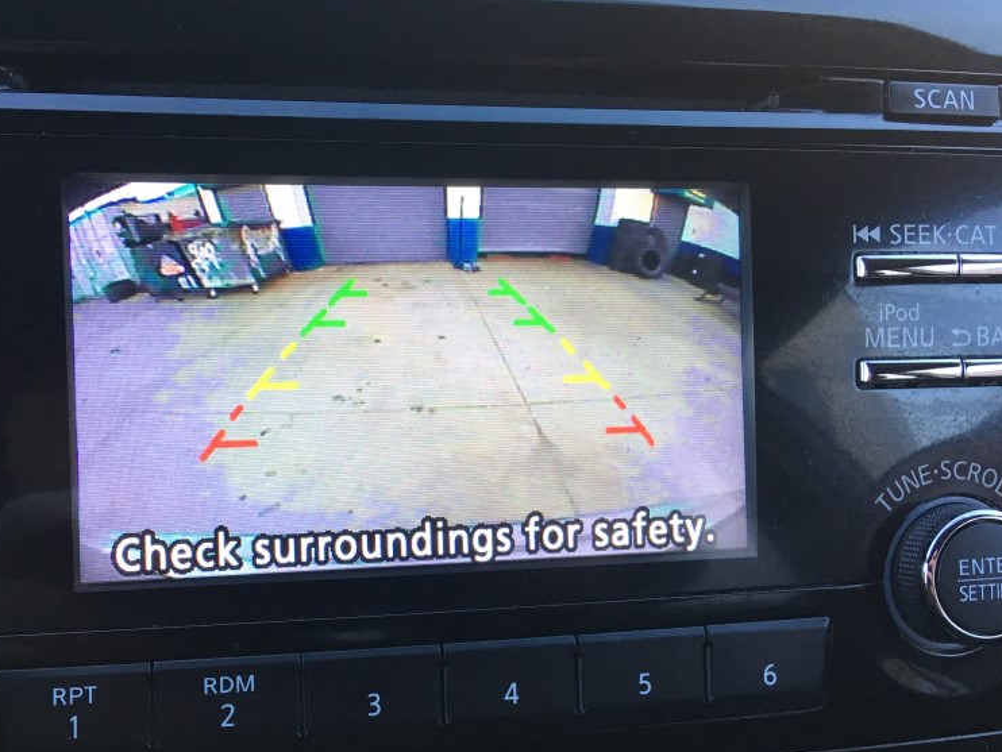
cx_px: 455
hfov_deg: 46.7
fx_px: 1158
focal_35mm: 40
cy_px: 443
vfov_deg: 35.9
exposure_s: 1/30
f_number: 2.2
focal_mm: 4.15
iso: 25
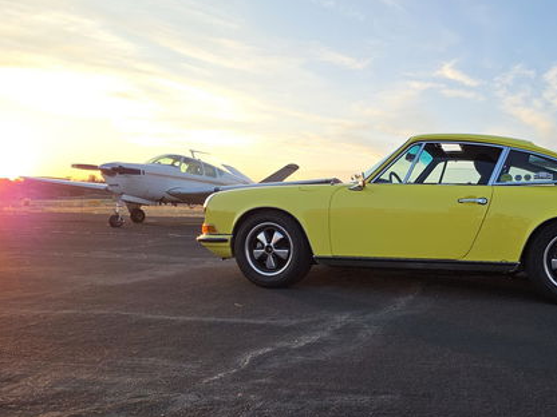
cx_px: 427
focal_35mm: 24
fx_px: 386
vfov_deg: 56.6
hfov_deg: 66.5
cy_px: 239
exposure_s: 1/362
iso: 40
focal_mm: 2.2
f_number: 1.9
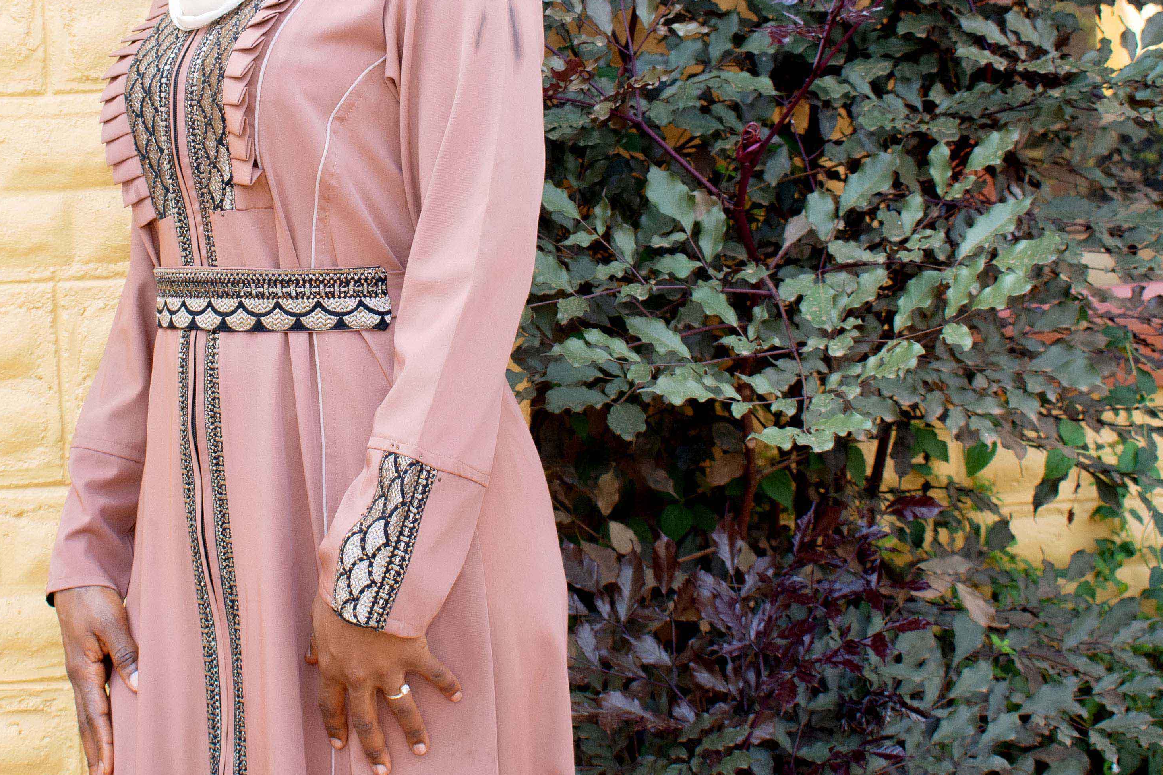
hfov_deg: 24.3
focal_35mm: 83
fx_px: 2682
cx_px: 355
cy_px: 201
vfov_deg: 16.4
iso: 400
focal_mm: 27
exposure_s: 1/200
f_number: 5
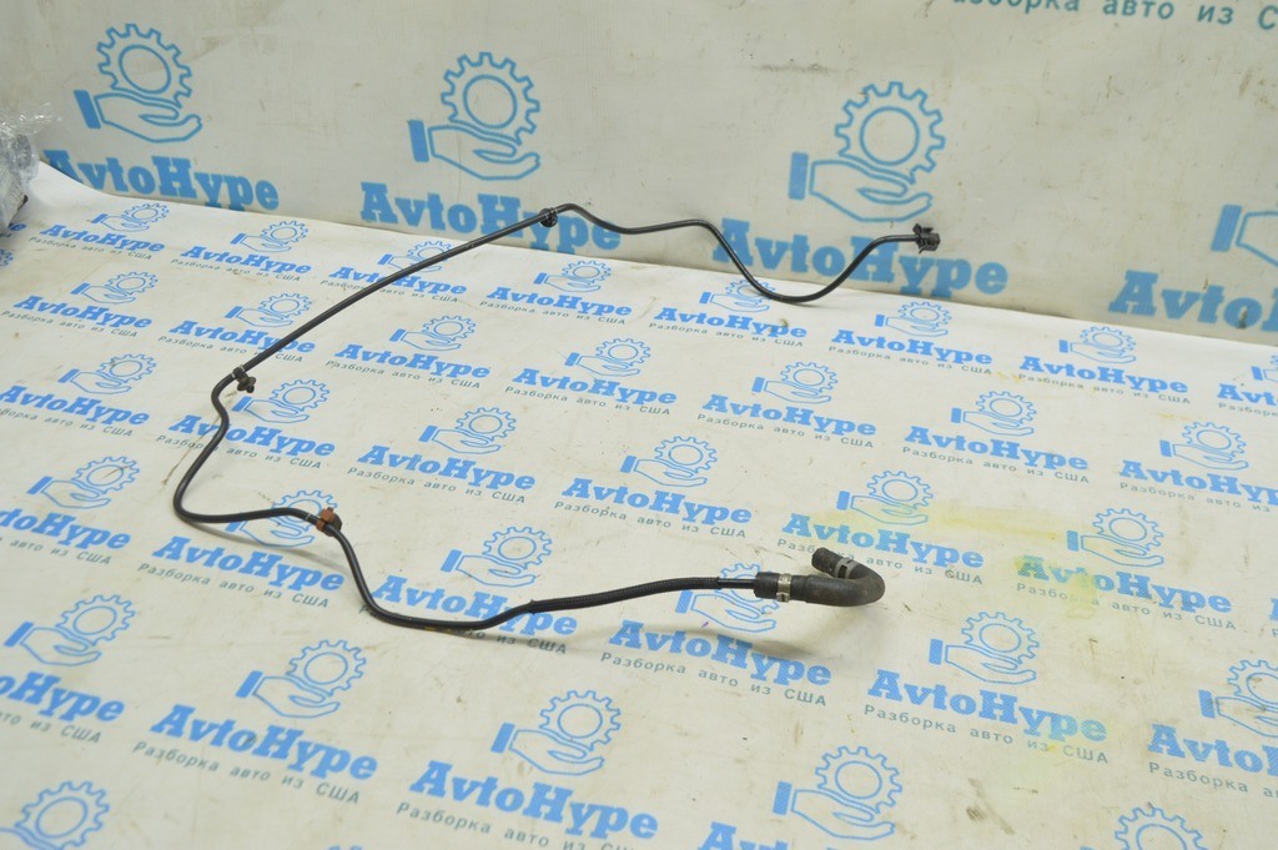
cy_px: 425
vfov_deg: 39.9
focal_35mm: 33
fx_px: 1171
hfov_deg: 57.3
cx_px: 639
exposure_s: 1/20
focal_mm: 22
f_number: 5.6
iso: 400
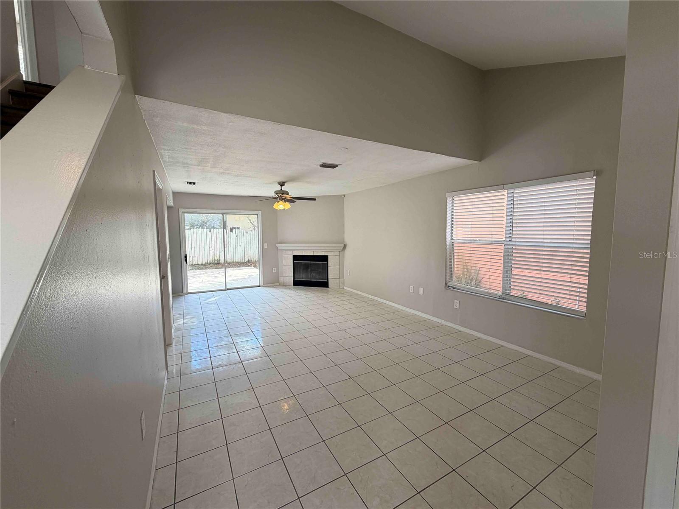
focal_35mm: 14
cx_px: 340
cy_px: 254
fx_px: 275
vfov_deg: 85.7
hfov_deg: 102.1
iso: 50
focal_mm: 2.22
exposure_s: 1/120
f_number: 2.2
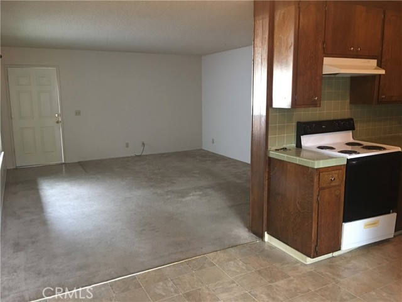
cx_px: 201
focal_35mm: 29
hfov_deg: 61.7
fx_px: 337
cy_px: 151
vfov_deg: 48.2
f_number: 2.2
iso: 50
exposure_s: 1/4
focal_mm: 4.15
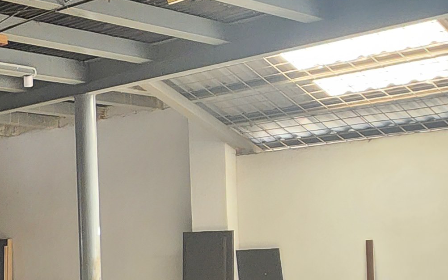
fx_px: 671
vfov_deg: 23.2
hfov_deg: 22.7
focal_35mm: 55
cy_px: 228
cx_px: -340
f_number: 2.2
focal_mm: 2.2
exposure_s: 1/60
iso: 250
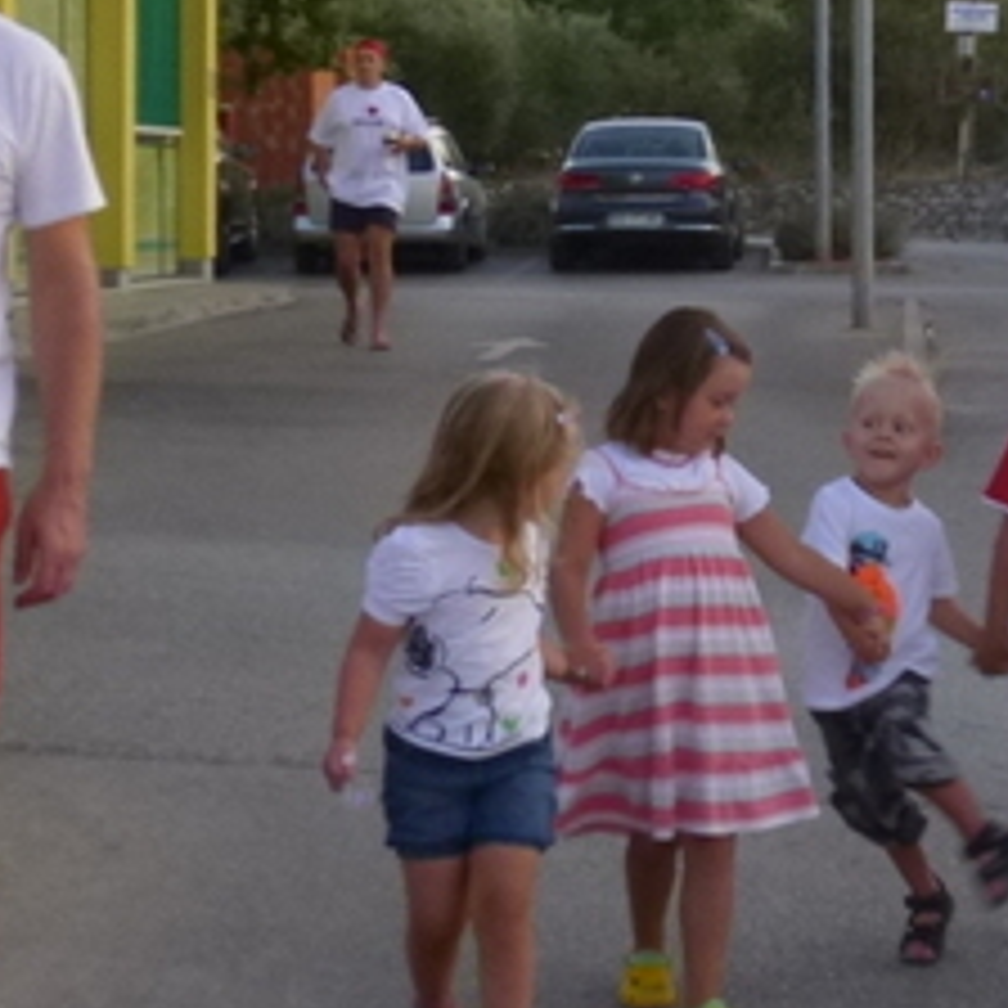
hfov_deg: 13.9
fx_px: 4052
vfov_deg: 14.1
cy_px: 292
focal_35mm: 123
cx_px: 1120
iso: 200
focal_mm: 6.9
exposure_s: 1/60
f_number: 3.7
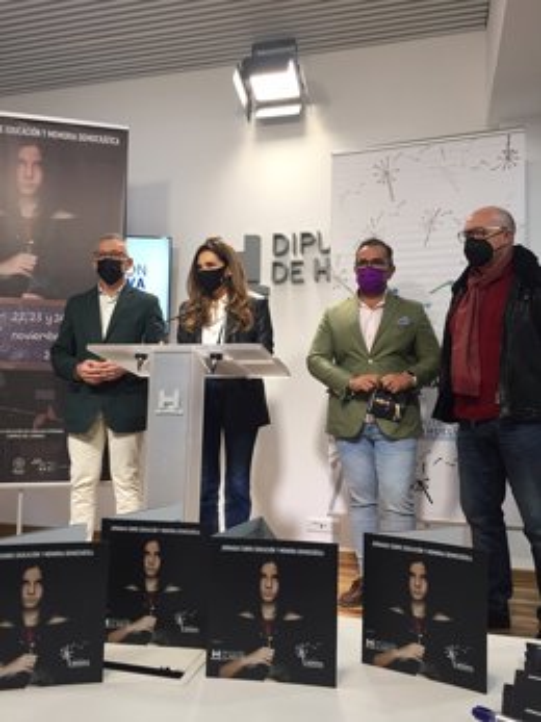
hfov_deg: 48.2
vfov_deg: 61.7
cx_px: 270
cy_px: 361
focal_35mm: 29
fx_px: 605
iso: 50
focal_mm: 4.15
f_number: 2.2
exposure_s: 1/30
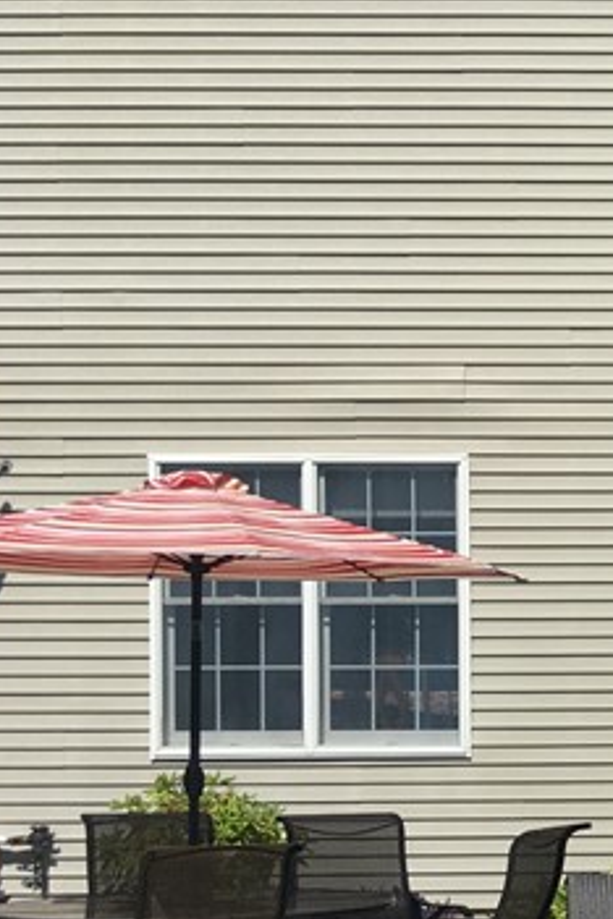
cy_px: 691
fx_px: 2247
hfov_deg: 13.1
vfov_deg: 22.9
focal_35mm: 88
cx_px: 1278
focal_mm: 4.15
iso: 25
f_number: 2.2
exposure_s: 1/1832
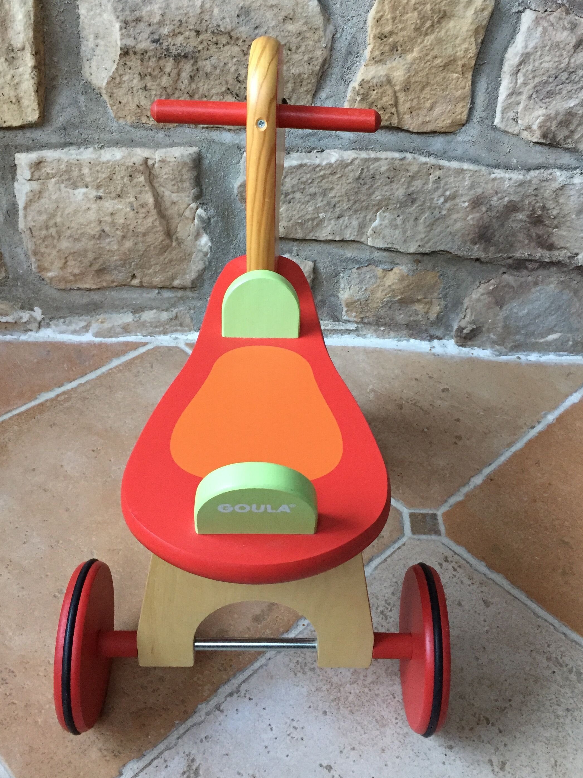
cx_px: 292
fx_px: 764
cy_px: 355
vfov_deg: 53.9
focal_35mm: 34
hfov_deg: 41.8
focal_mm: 4.15
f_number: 2.2
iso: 250
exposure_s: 1/20
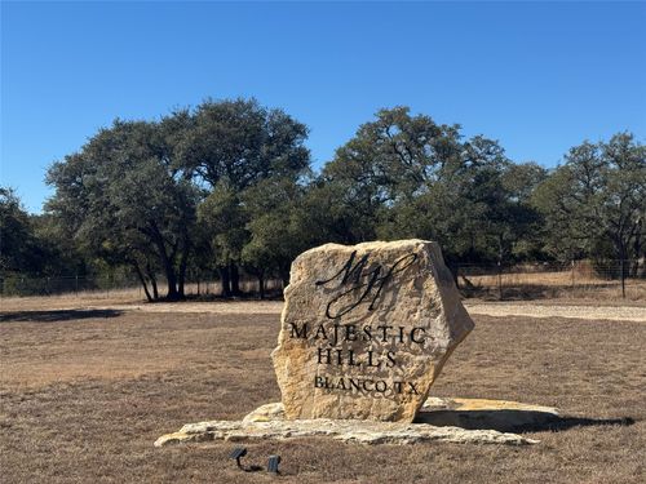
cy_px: 242
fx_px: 896
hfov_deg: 39.7
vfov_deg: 30.3
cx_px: 323
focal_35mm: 48
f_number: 1.78
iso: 64
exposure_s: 1/4049
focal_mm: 6.76
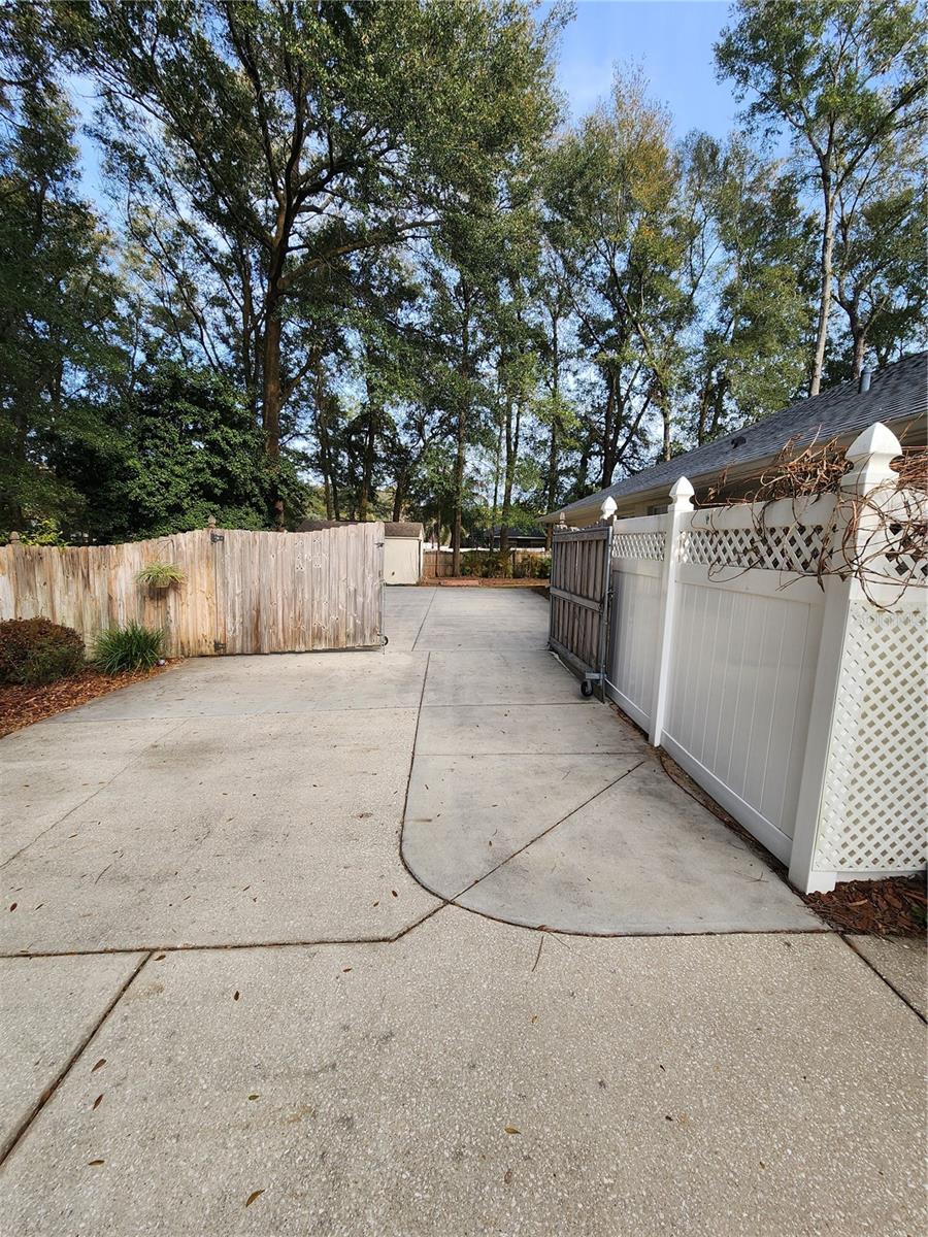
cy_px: 618
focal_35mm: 13
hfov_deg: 89.9
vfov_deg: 106.2
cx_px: 464
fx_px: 465
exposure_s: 1/484
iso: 50
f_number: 2.2
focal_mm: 2.2
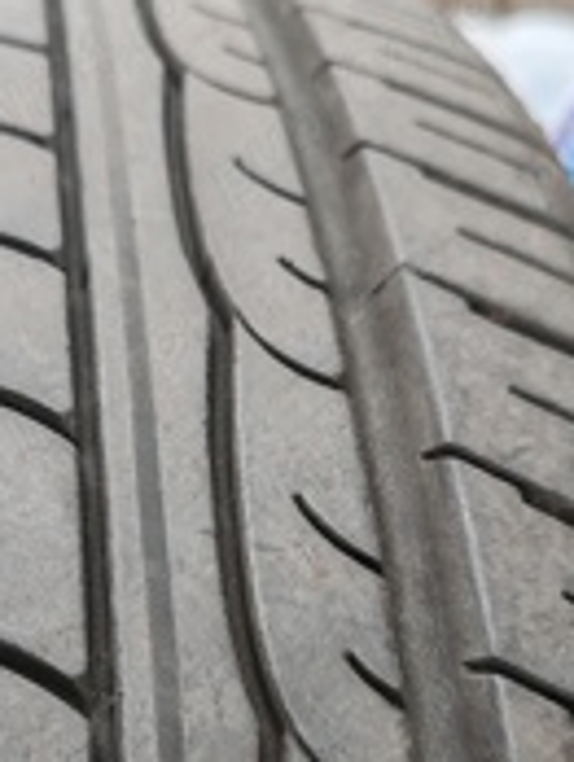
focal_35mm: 62
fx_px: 1367
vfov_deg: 30.9
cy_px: 499
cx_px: 197
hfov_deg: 23.6
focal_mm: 6.12
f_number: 1.9
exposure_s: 1/100
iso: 160
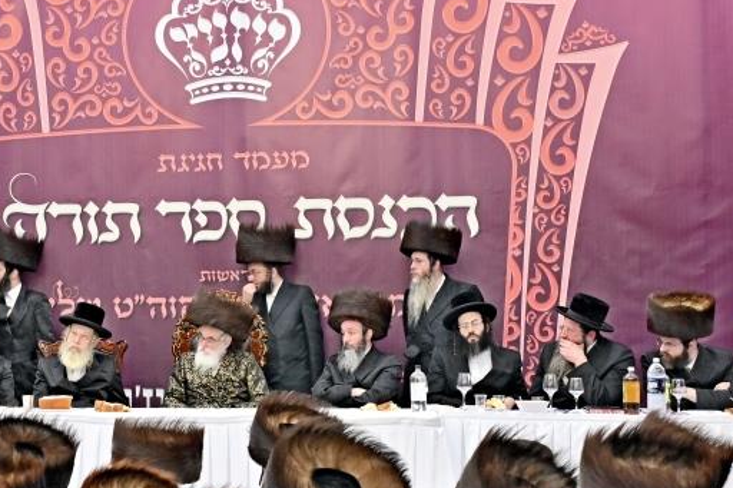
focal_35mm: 72
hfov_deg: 27.5
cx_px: 137
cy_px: 236
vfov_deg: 18.9
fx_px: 1465
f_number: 4
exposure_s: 1/200
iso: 500
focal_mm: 24
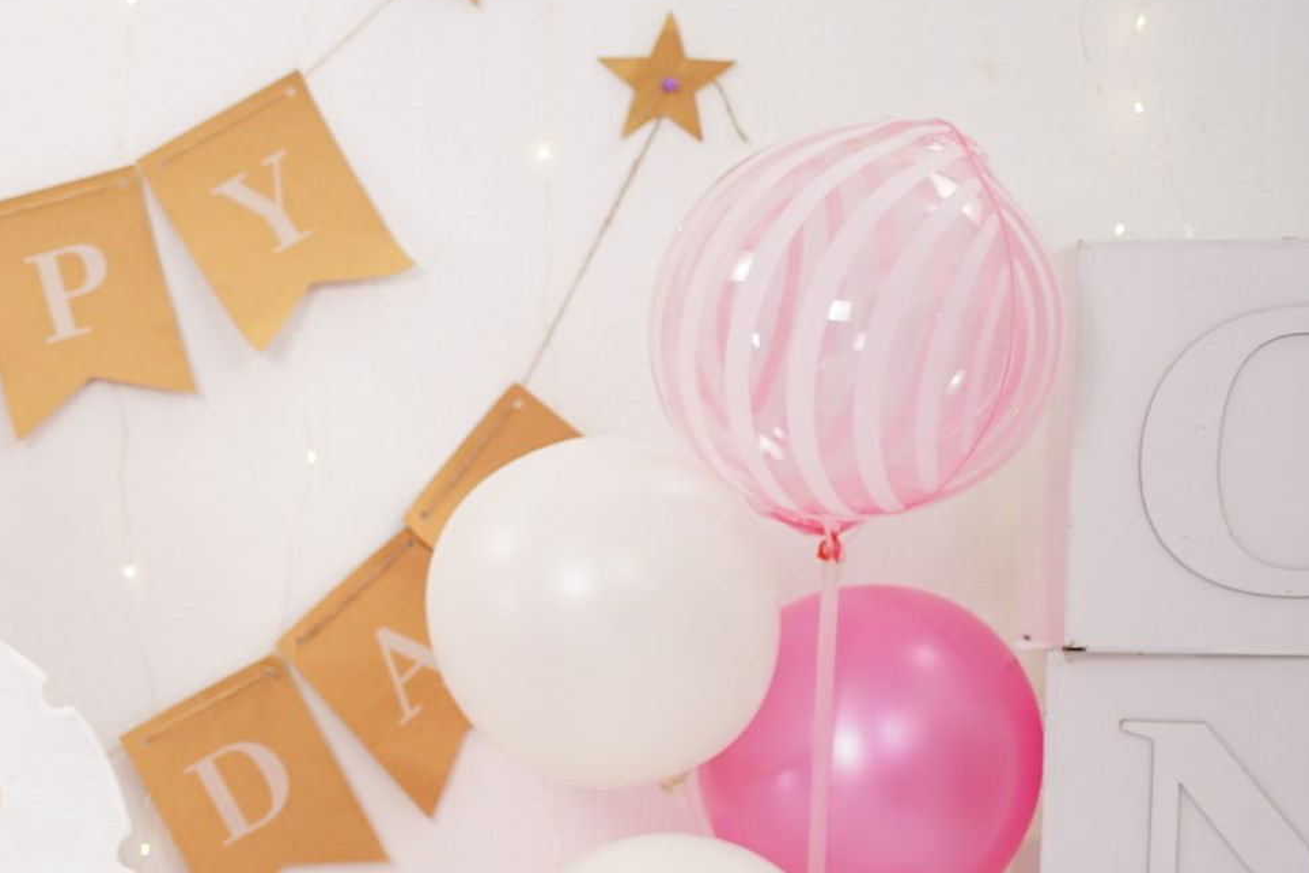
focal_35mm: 93
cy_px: 772
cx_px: -328
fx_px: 3381
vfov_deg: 14.6
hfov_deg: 20.3
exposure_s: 1/160
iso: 200
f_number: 2.8
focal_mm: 35
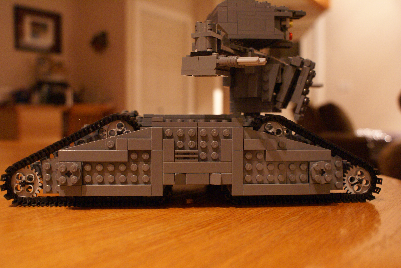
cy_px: 134
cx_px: 200
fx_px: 401
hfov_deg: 53.1
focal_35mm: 36
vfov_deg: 37.0
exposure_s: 1/6
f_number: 4.5
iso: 800
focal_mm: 24
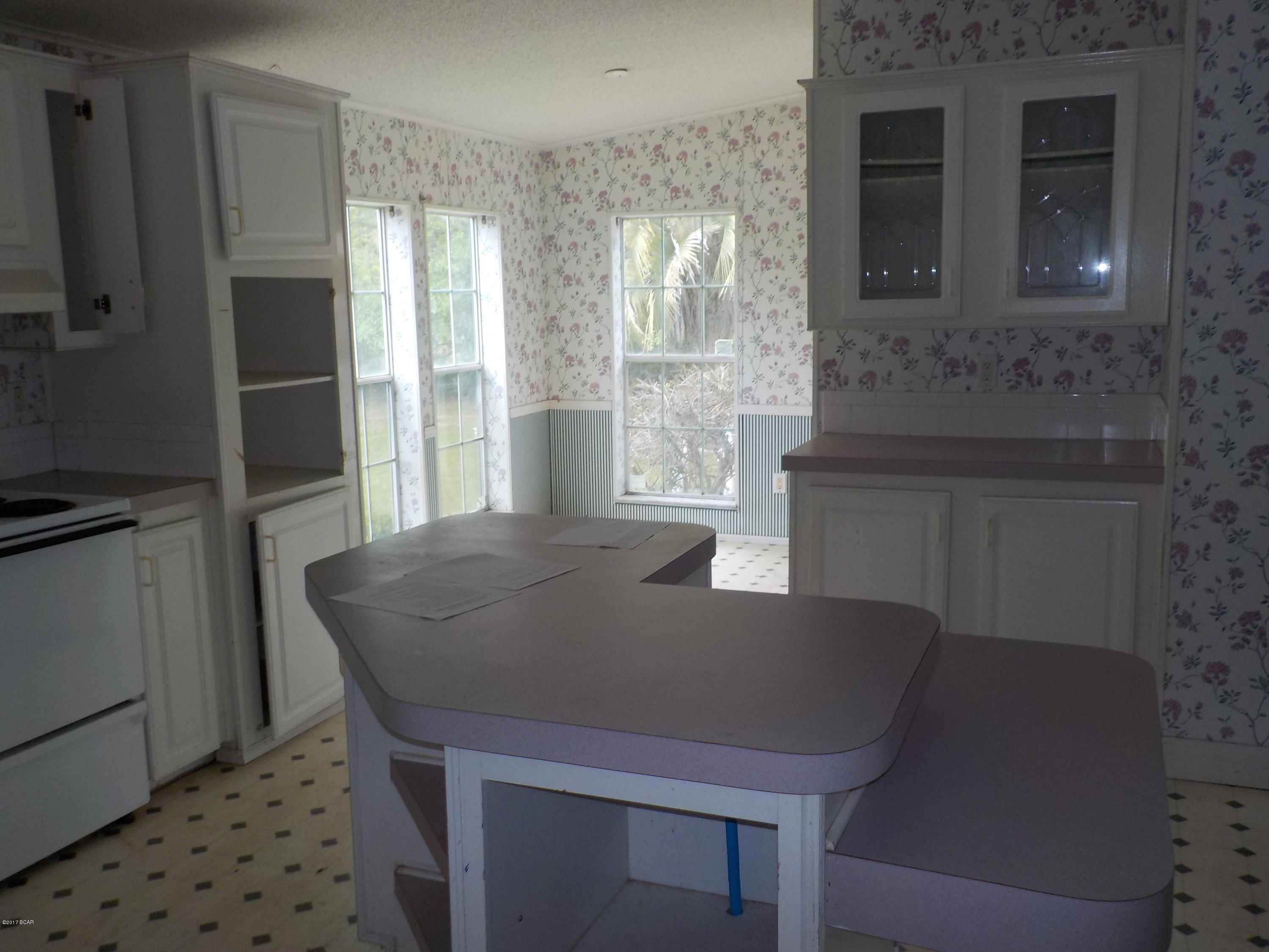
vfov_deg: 46.8
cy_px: 476
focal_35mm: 30
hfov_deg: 60.0
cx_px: 634
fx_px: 1100
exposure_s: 1/100
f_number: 3.3
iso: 125
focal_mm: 4.1
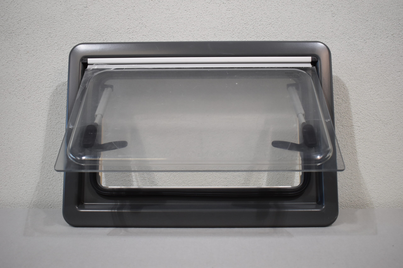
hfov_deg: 51.3
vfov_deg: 35.5
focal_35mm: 38
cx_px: 202
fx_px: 420
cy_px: 134
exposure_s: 1/250
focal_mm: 25
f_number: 4
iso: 720
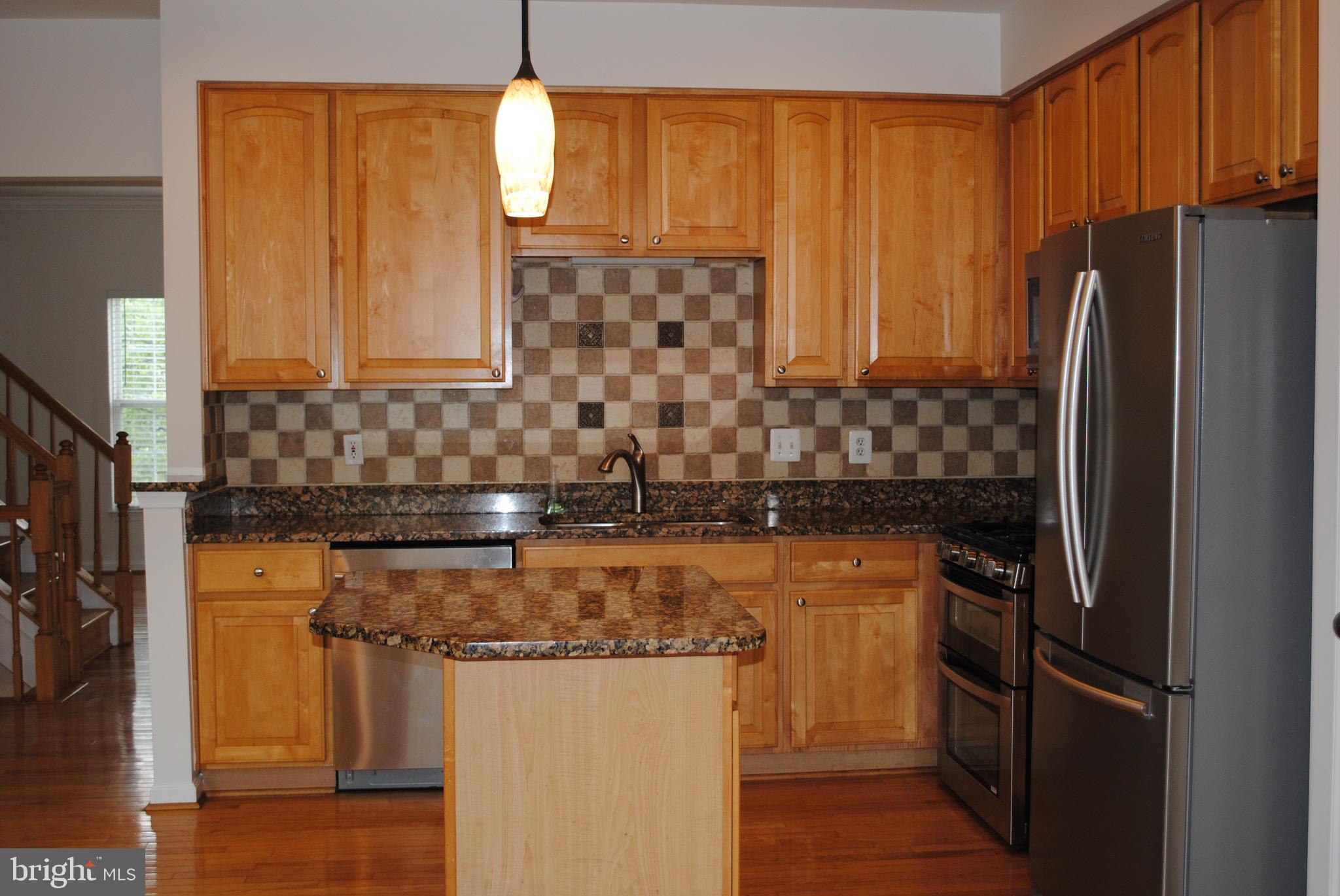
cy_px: 448
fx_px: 1453
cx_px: 670
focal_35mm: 39
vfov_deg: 34.3
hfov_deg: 49.5
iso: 200
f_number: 4.2
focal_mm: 26
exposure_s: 1/60
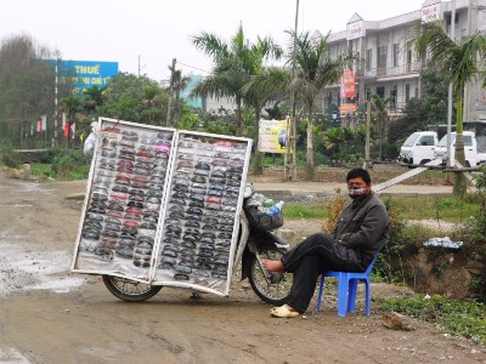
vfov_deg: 17.2
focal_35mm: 86
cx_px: 243
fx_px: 1207
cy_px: 182
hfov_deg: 22.8
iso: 80
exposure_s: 1/250
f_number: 4.3
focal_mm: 15.4
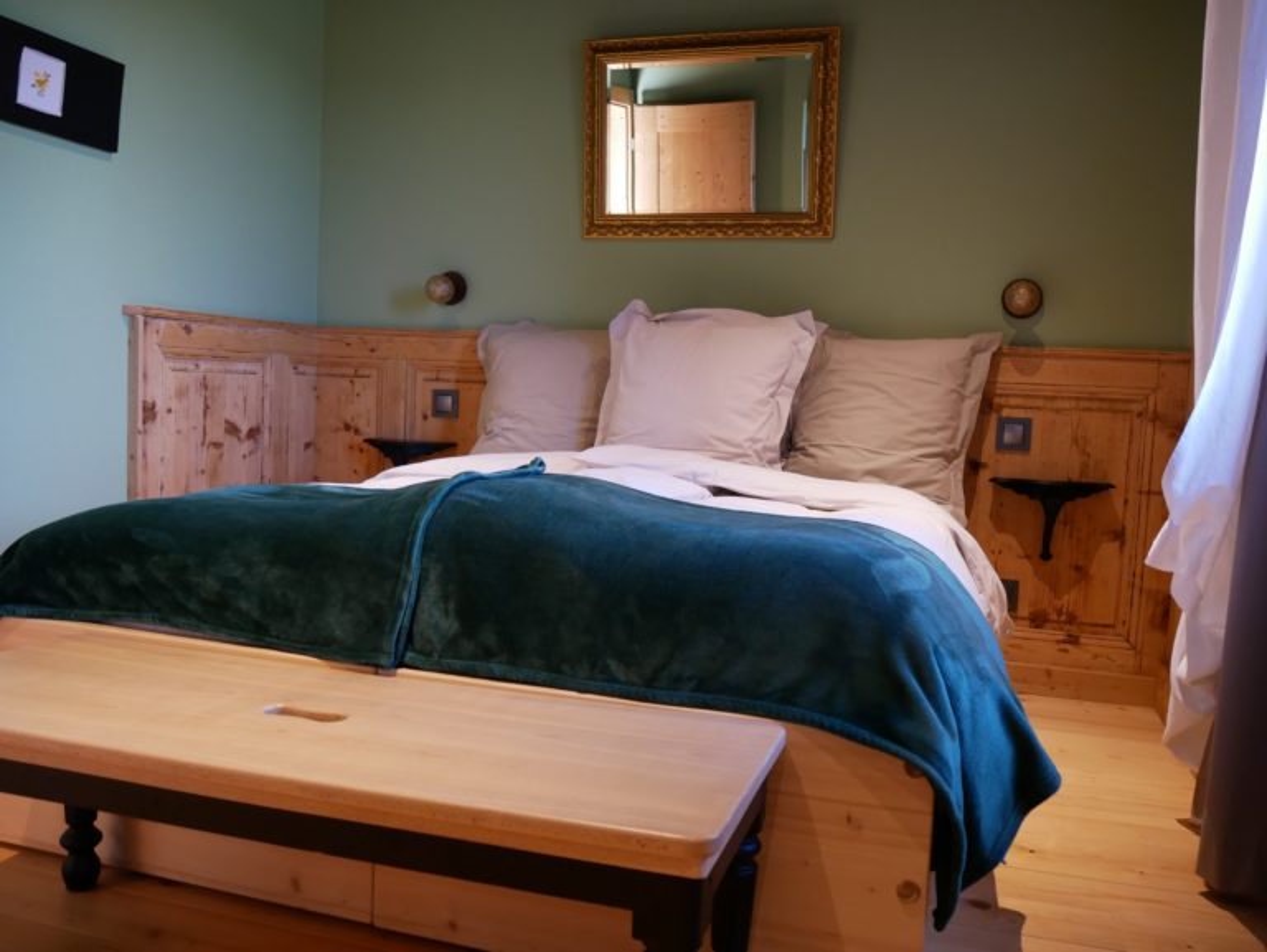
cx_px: 634
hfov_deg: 56.8
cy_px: 476
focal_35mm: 32
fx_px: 1172
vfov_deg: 44.2
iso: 1000
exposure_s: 1/60
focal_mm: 16
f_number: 3.6
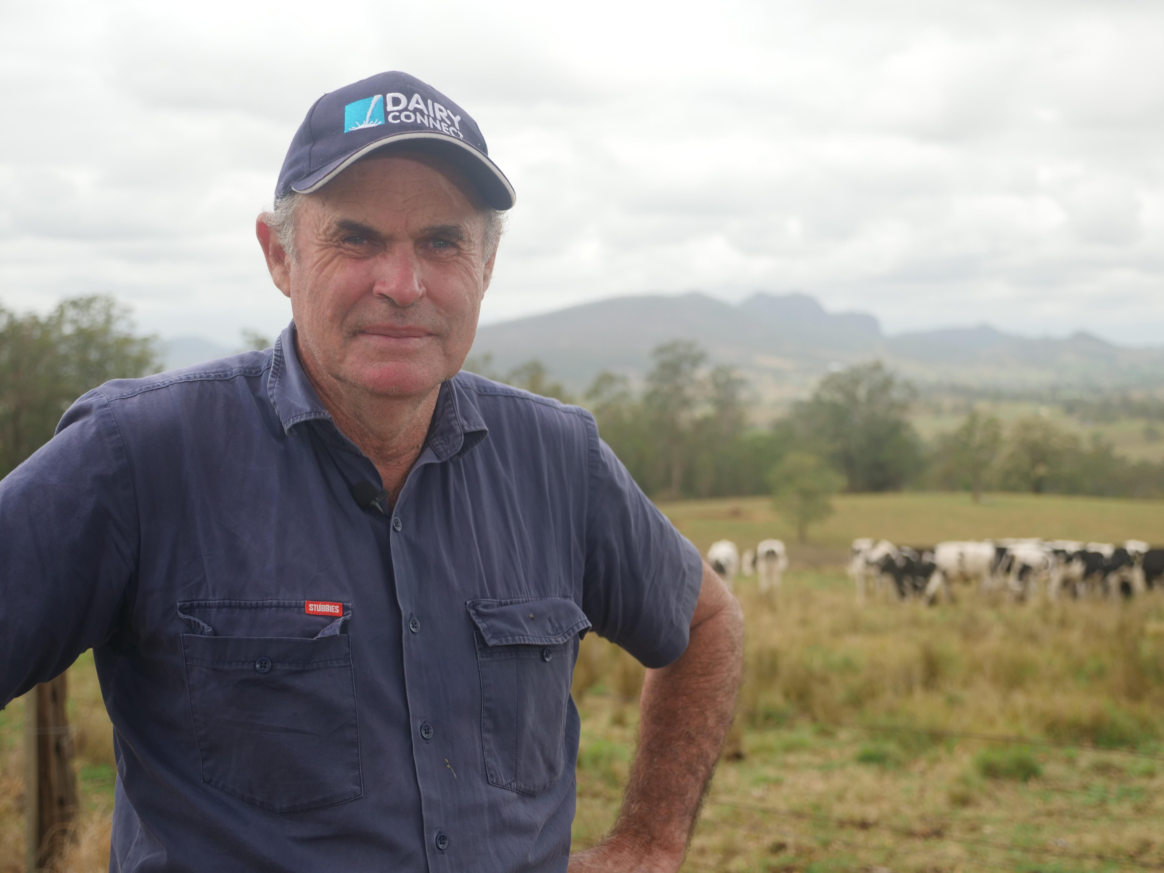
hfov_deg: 41.2
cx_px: 582
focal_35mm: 46
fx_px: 1547
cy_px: 436
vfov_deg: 31.5
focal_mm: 23
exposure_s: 1/200
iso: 200
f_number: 2.8
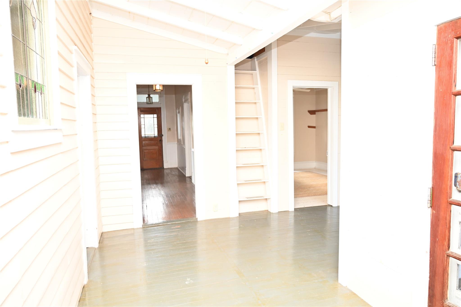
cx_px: 230
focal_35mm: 24
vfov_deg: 53.1
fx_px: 307
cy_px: 154
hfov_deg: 73.7
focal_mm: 24
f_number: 4
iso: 800
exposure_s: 1/60
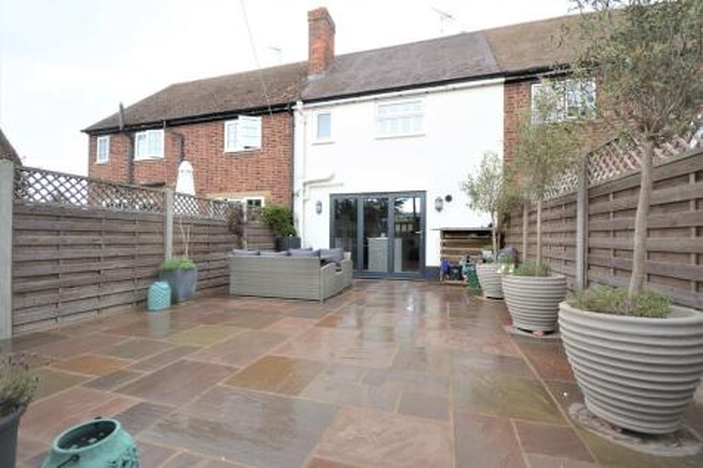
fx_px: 293
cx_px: 352
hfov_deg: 100.4
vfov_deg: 77.3
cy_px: 234
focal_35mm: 15
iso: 400
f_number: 5.6
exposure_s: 1/125
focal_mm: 10
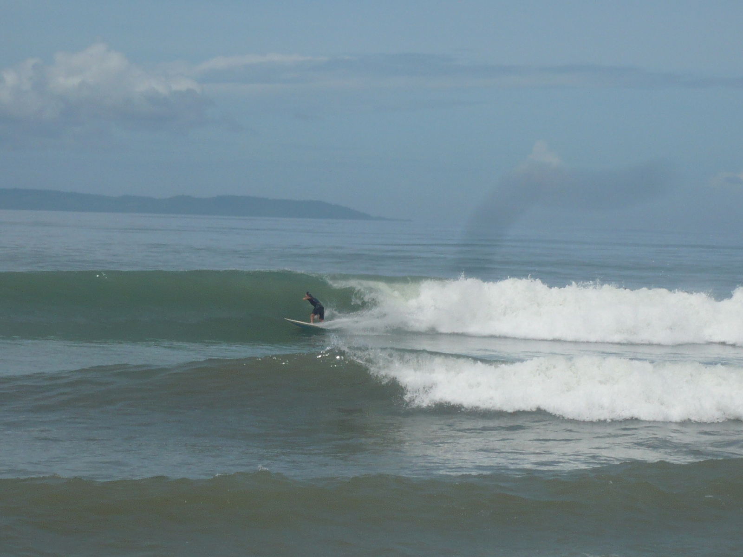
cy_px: 278
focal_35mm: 159
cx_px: 372
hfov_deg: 12.4
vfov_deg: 9.3
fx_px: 3413
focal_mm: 17.4
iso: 100
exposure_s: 1/200
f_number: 14
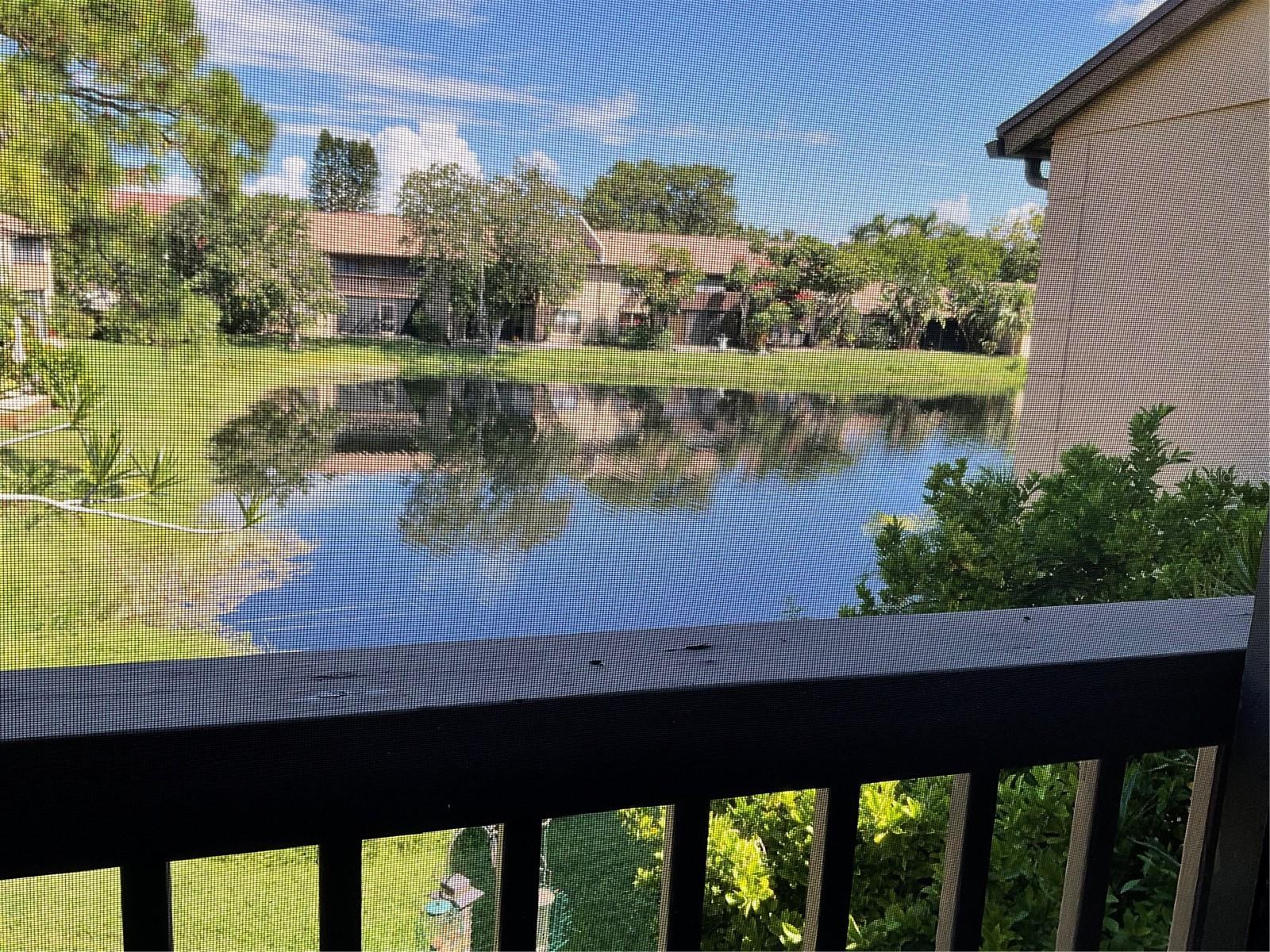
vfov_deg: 48.2
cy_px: 476
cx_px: 635
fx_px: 1064
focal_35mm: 29
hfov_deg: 61.7
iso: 16
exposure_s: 1/465
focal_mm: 3
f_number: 1.8
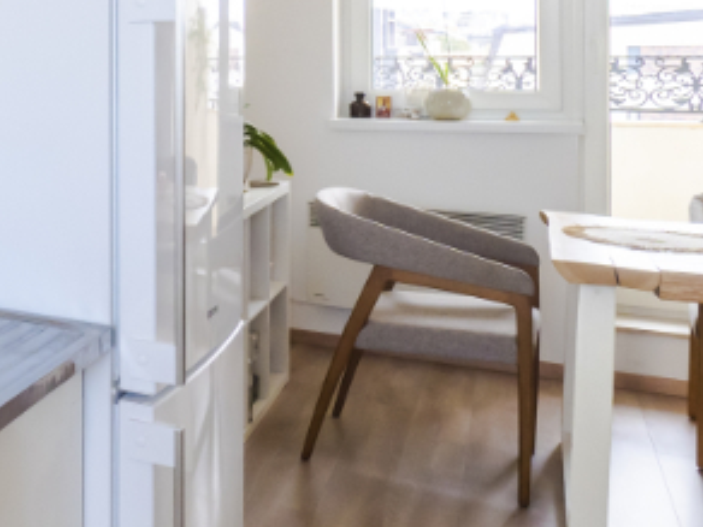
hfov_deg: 30.1
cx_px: -243
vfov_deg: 29.0
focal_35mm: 48
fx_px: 975
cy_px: 46
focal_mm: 7
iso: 400
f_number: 4
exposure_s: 1/160
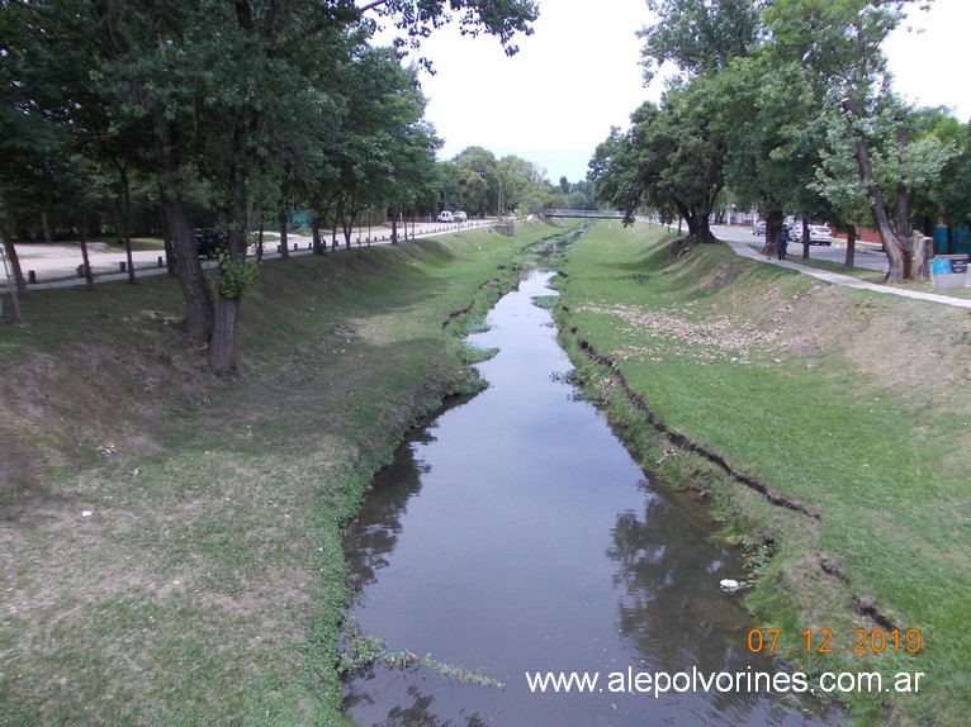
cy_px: 364
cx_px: 486
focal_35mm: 28
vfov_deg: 49.7
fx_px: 785
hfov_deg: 63.5
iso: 80
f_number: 5.4
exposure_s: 1/200
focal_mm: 4
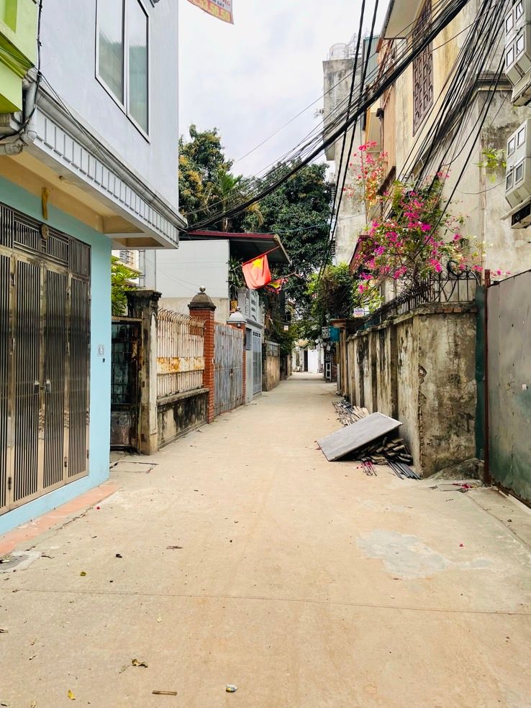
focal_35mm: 26
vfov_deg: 67.3
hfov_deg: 53.0
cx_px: 265
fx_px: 532
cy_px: 343
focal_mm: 5.1
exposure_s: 1/218
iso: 32
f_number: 1.6
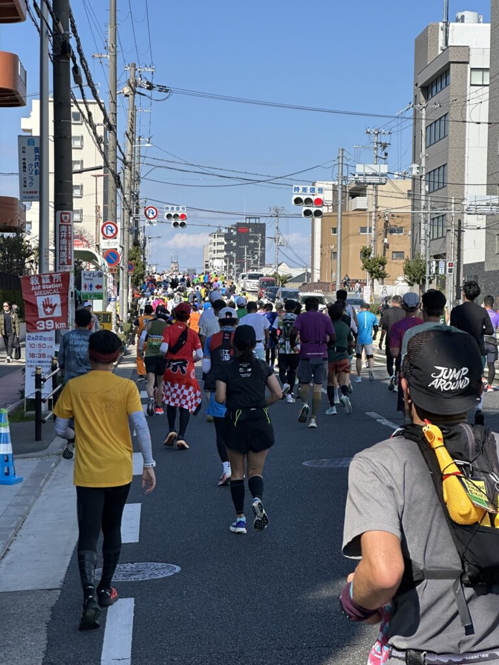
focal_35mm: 77
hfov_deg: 19.1
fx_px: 1480
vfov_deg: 25.3
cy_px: 332
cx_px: 250
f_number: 2.8
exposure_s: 1/619
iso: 32
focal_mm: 9
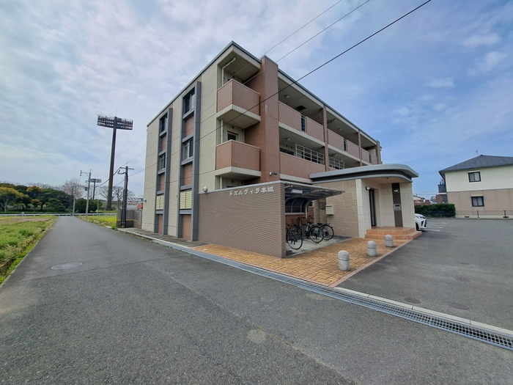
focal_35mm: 13
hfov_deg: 106.2
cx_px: 256
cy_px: 192
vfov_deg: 89.9
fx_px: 193
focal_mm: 1.74
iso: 50
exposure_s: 1/2119
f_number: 2.2
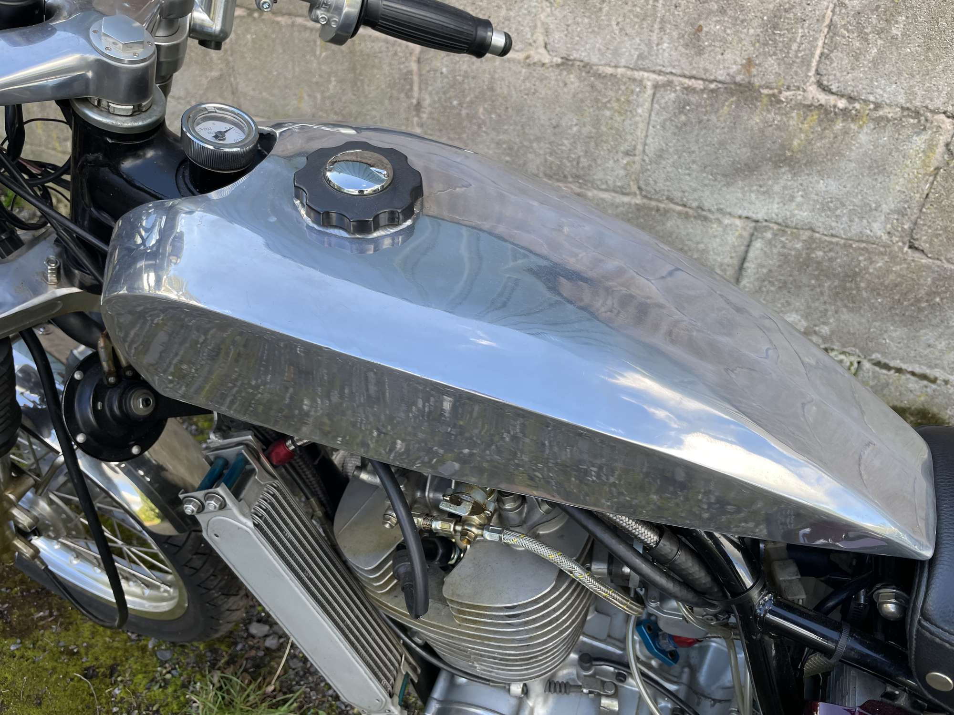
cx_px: 477
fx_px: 717
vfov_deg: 53.1
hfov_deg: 67.3
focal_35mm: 26
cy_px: 358
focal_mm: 4.2
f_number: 1.6
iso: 32
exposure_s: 1/275
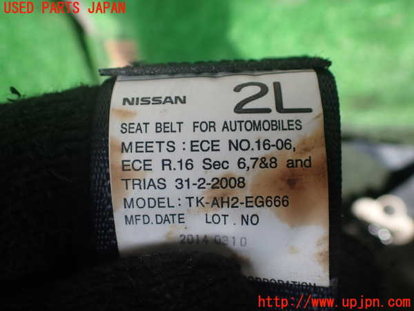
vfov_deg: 46.8
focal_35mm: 30
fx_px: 359
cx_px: 207
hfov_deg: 60.0
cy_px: 156
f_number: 2.3
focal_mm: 5.4
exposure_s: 1/200
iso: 100
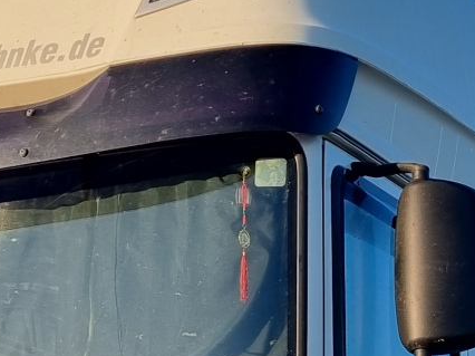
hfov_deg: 15.7
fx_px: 1714
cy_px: 586
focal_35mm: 125
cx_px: 126
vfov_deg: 11.2
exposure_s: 1/982
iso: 50
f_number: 1.8
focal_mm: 5.4
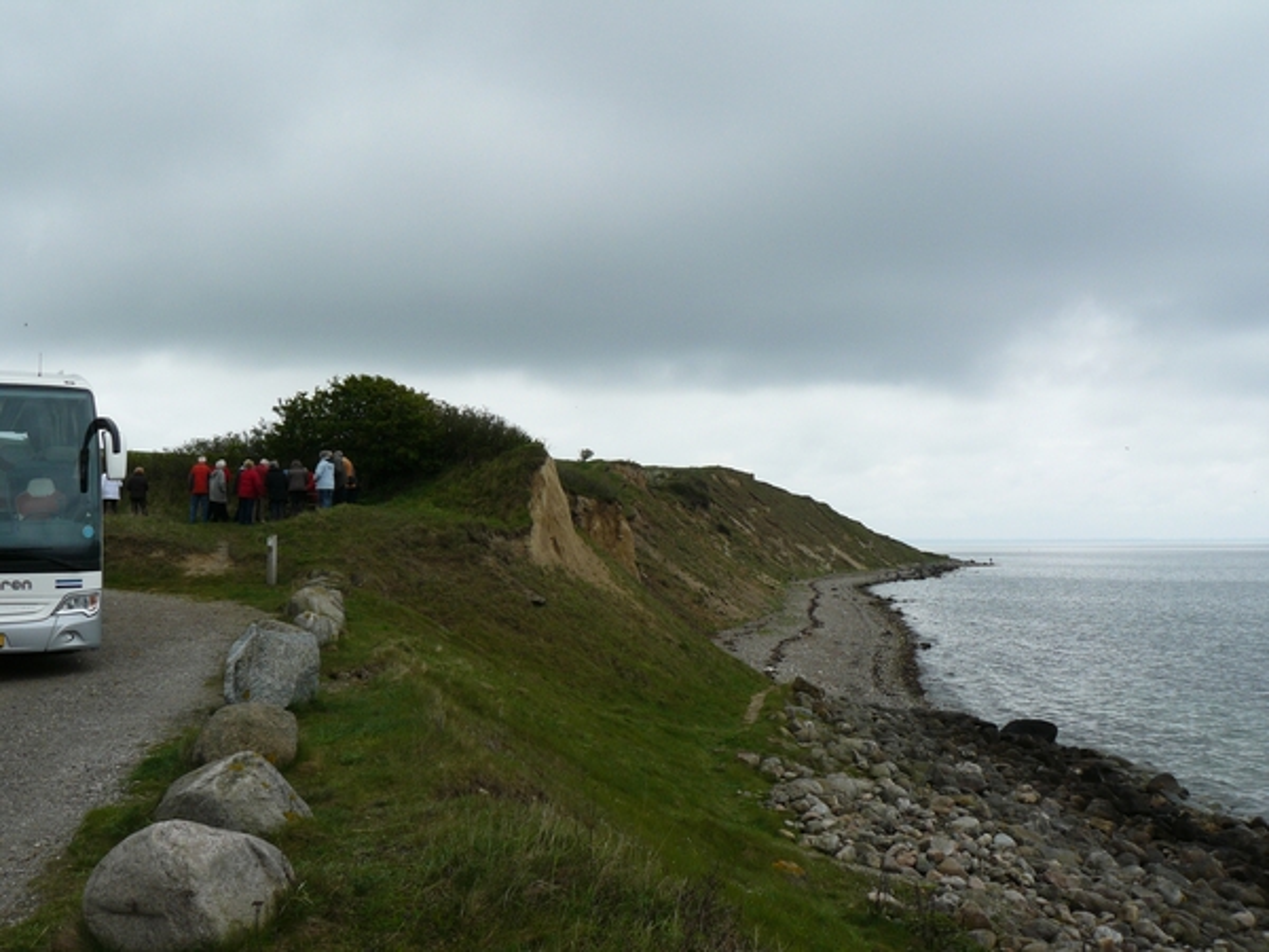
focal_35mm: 36
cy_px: 476
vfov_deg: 39.7
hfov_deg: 51.4
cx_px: 634
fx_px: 1320
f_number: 5.6
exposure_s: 1/200
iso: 100
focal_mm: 6
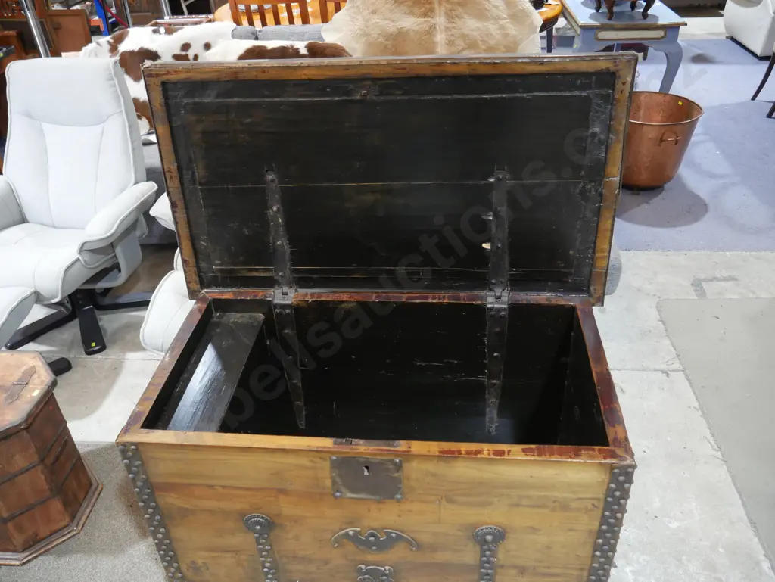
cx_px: 388
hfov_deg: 63.4
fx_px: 627
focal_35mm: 28
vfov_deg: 49.8
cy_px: 291
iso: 800
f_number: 3.5
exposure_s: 1/60
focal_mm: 14
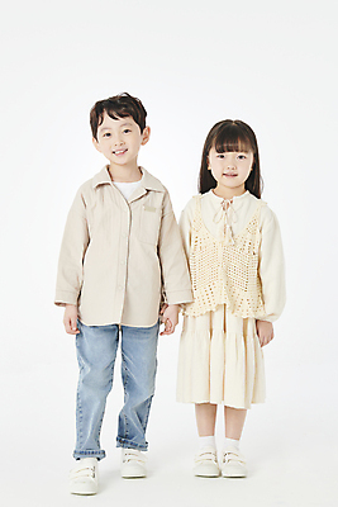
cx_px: 169
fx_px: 985
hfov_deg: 19.5
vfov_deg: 28.8
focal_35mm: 70
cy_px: 254
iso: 160
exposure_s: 1/125
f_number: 8
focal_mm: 70
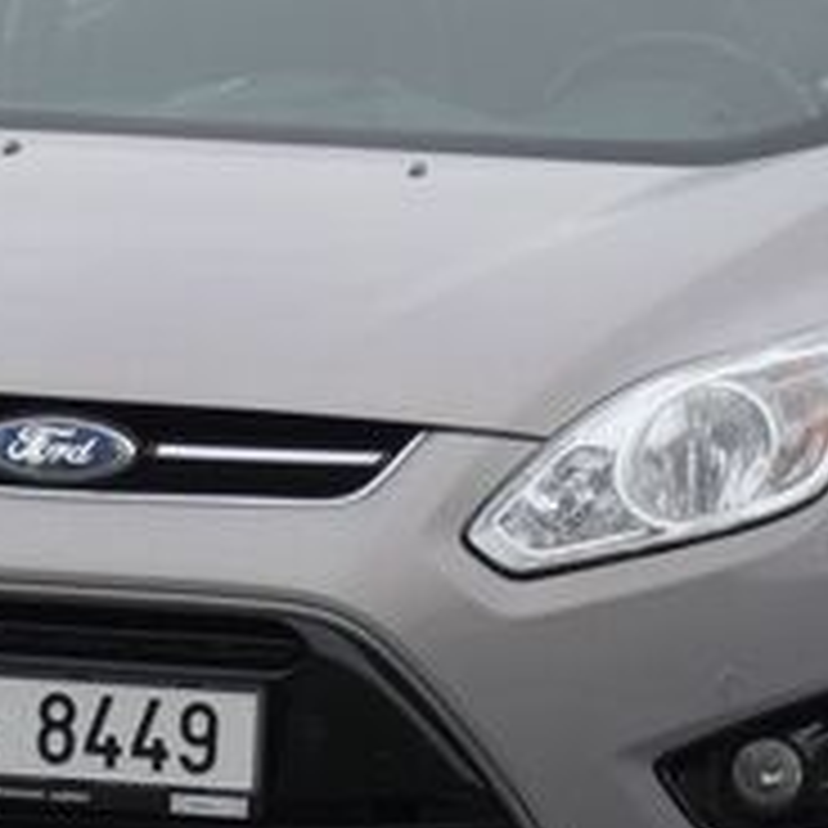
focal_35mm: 275
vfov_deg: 6.4
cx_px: 274
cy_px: 387
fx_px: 7442
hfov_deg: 6.4
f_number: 5.6
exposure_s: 1/100
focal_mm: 21
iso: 80
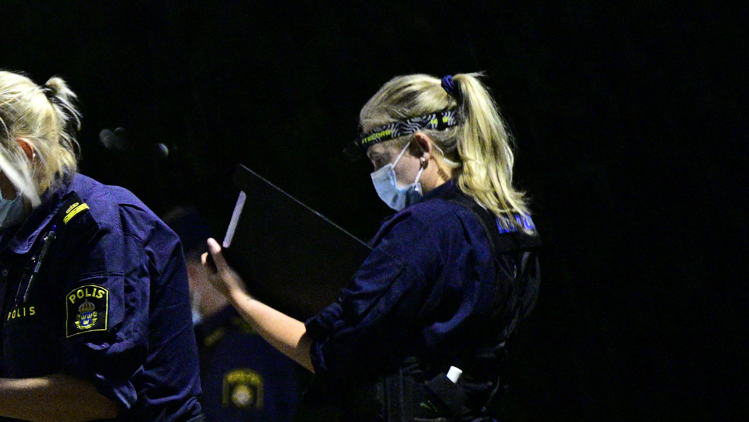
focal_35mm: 634
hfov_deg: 3.4
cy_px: 523
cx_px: -253
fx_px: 12593
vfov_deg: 1.9
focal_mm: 200
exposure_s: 1/60
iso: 8000
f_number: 2.8
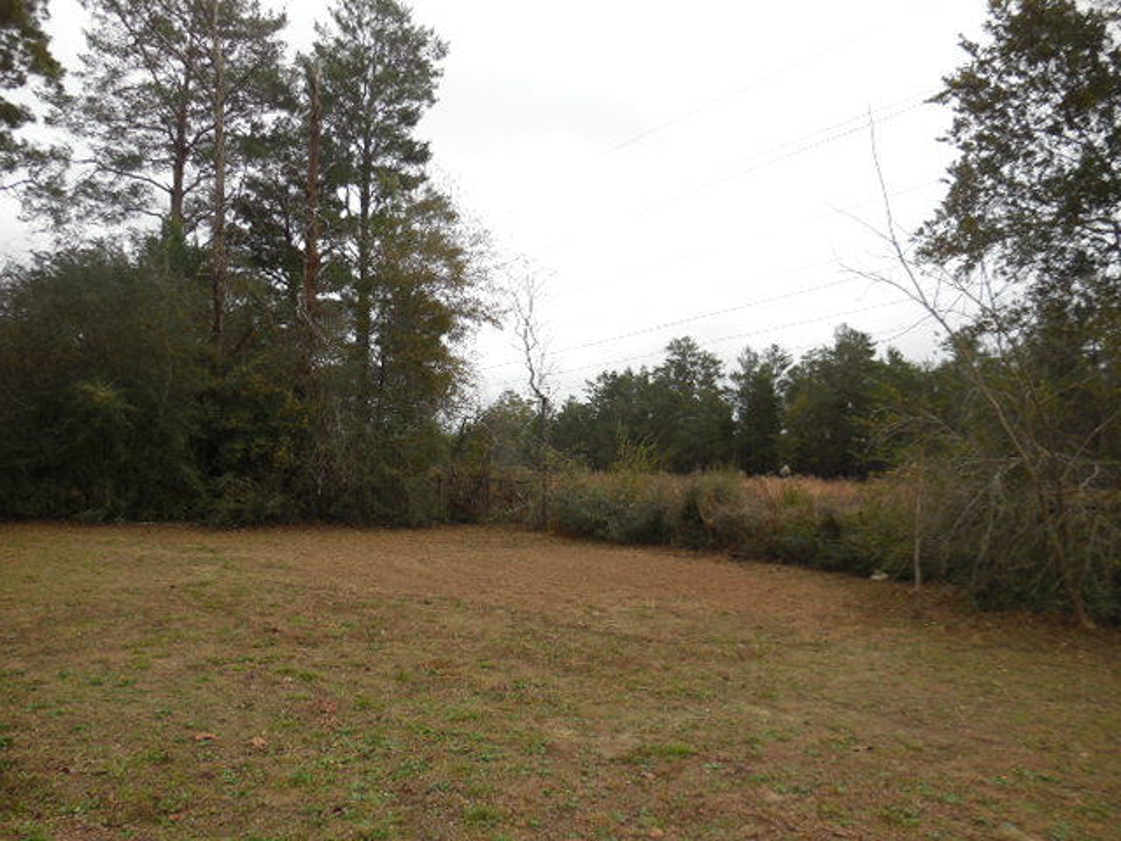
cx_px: 560
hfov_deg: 60.0
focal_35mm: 30
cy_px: 420
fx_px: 972
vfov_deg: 46.8
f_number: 3.2
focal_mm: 5.3
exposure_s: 1/500
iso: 125
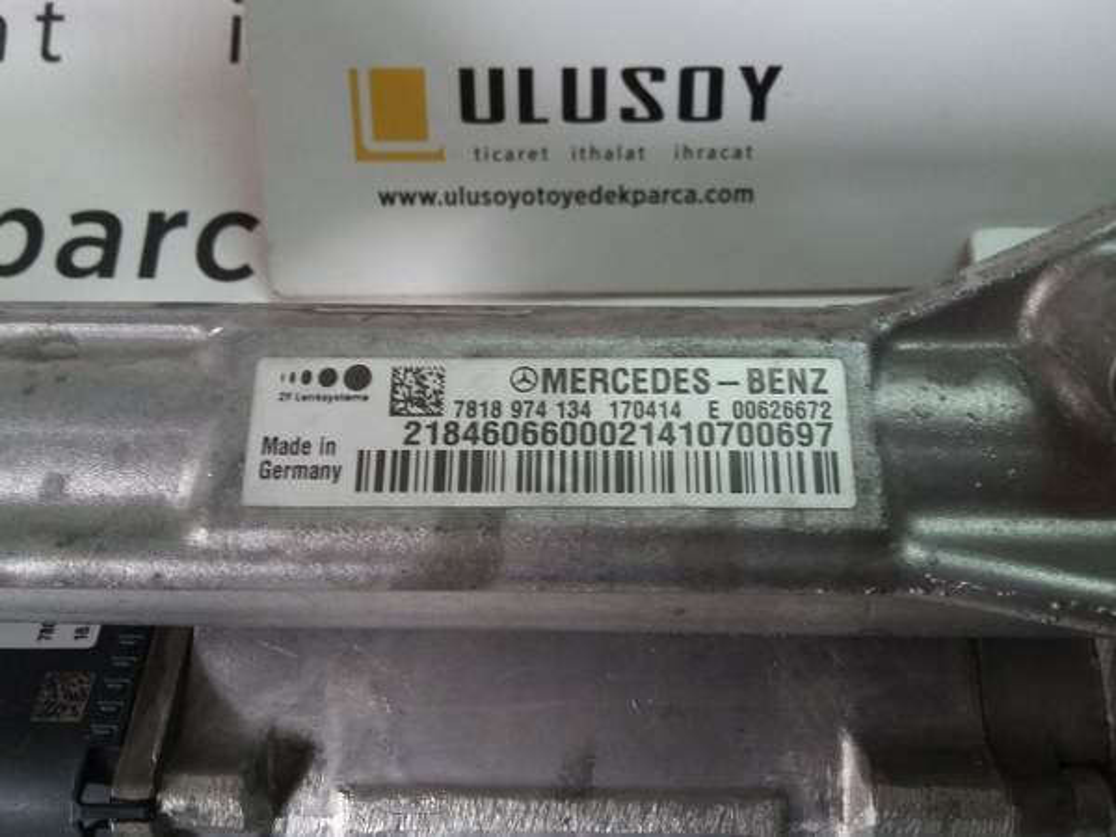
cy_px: 418
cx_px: 558
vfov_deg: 45.4
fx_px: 999
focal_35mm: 31
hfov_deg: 58.4
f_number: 2.2
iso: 125
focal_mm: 3.3
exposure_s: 1/25
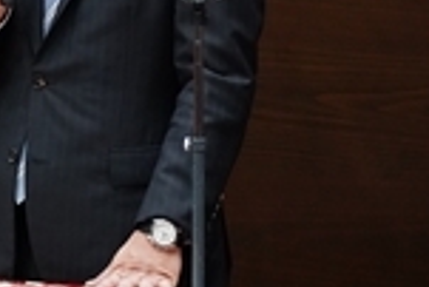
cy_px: -104
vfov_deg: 1.9
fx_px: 8600
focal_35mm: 721
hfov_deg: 2.9
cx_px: 85
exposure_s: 1/250
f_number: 5
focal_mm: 218
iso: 8000
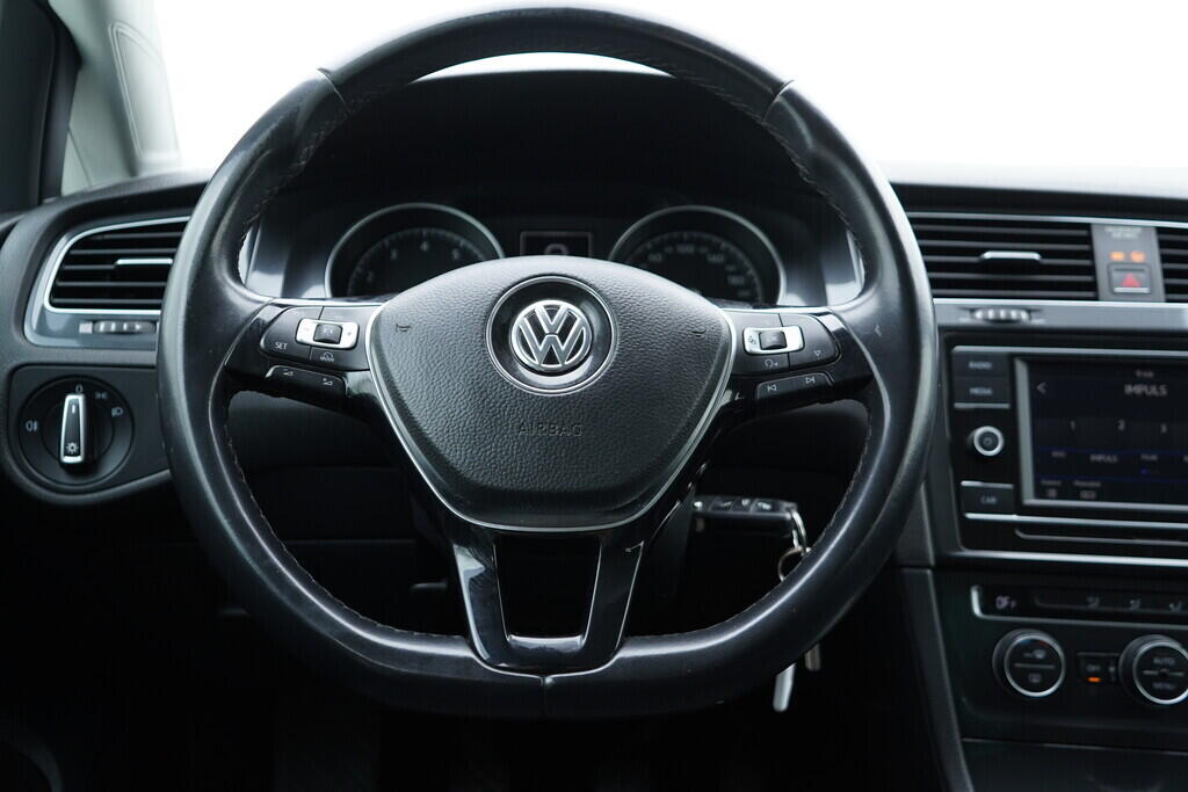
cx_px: 594
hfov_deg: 53.1
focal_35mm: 36
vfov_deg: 36.9
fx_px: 1188
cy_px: 396
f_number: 2.8
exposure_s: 1/40
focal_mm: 24
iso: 320
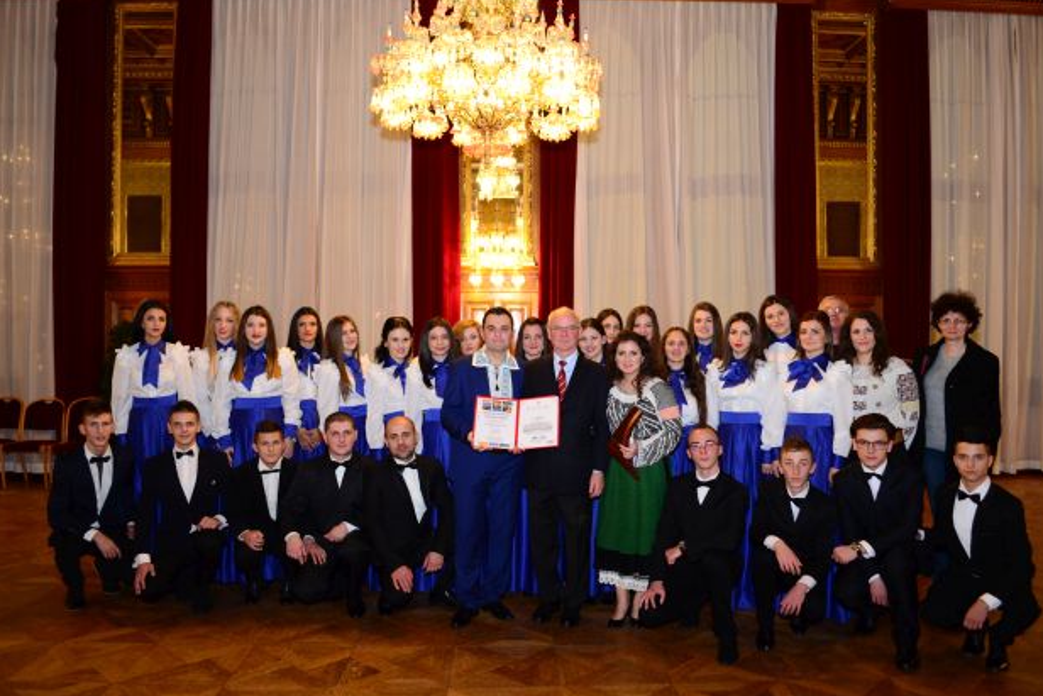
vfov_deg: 46.4
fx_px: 811
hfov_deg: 65.5
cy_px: 354
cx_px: 525
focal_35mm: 28
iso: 800
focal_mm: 18
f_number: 3.5
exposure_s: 1/30
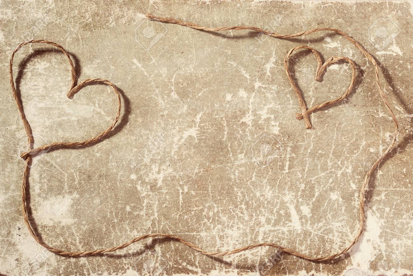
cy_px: 138
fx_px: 1721
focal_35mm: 150
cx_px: 206
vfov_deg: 9.2
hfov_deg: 13.7
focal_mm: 150
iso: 160
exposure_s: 1/100
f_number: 16
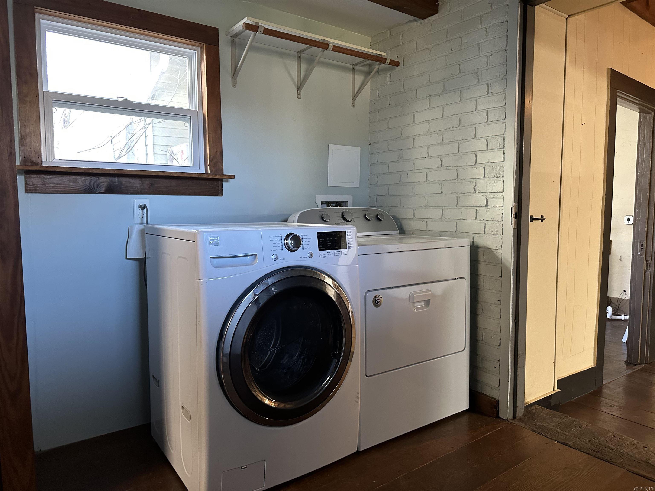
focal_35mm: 24
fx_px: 454
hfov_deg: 71.6
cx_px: 328
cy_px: 246
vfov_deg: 56.8
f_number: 1.78
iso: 500
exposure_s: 1/60
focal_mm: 6.86
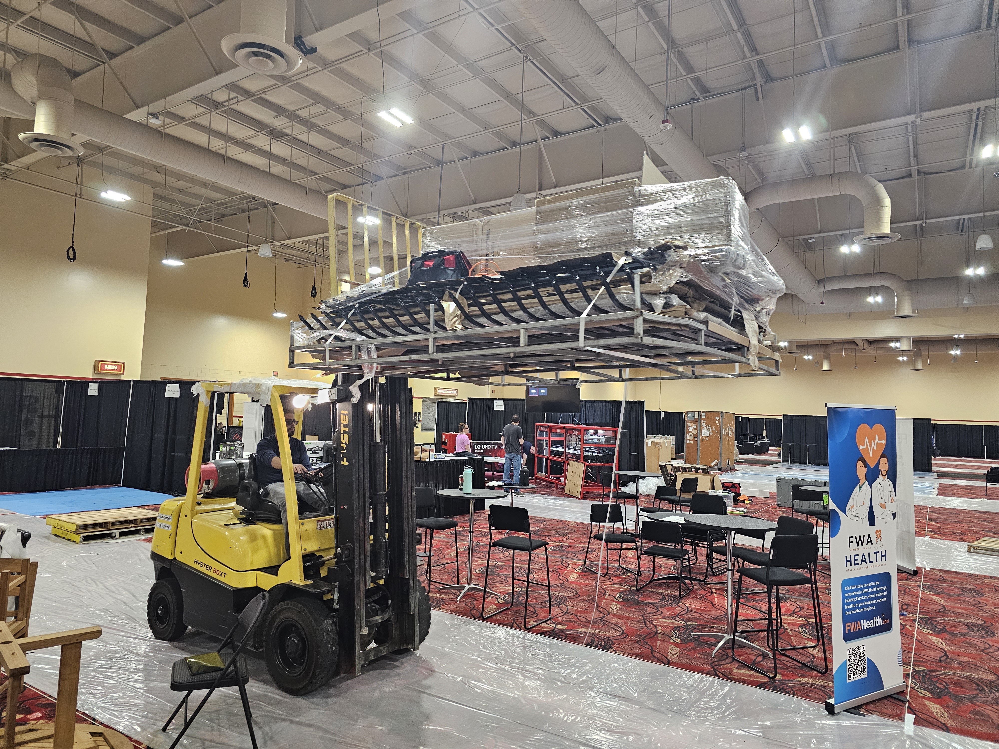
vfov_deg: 58.9
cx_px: 500
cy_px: 374
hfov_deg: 73.9
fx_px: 664
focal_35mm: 23
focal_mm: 6.3
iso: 500
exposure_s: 1/120
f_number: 1.7
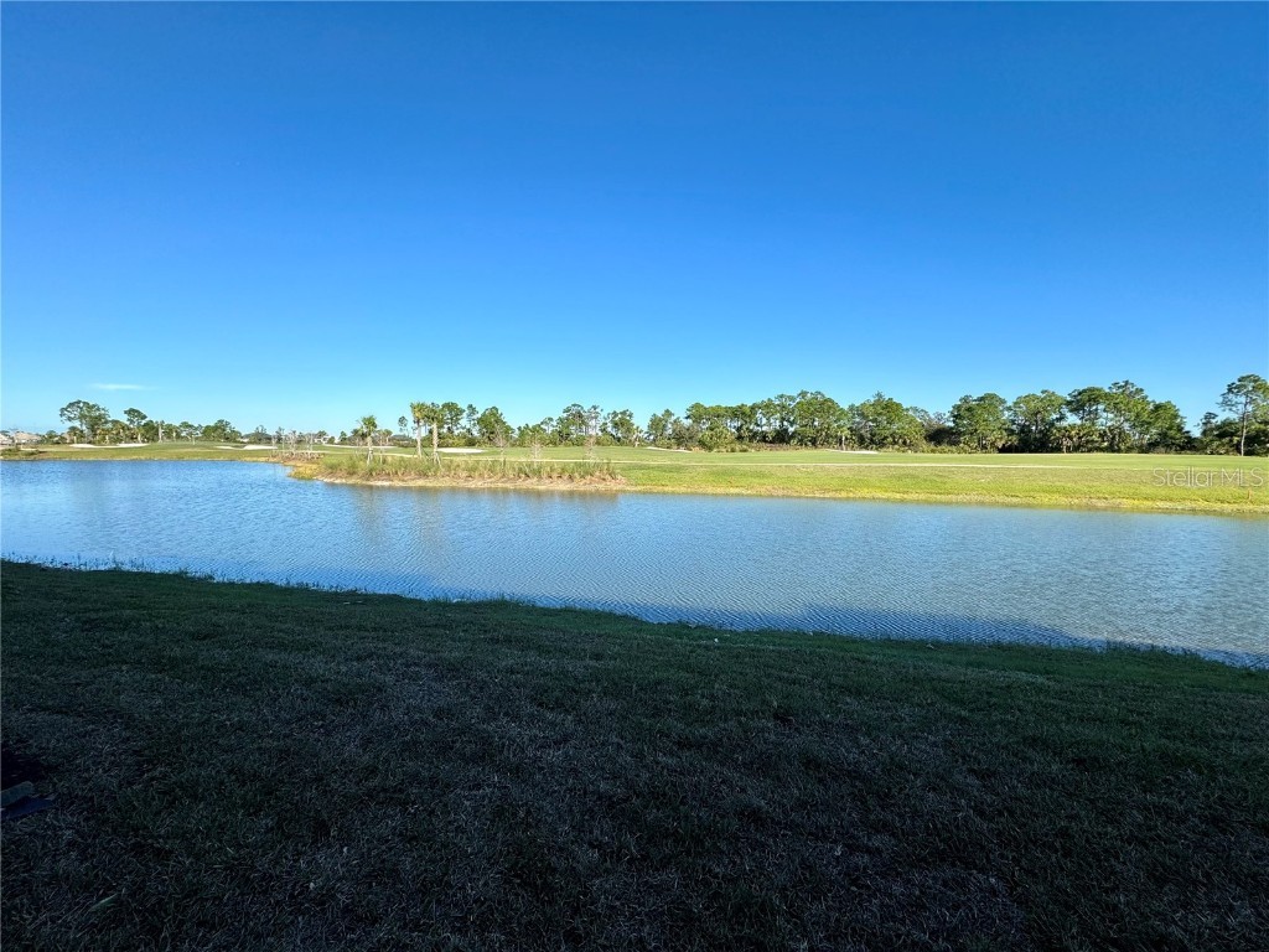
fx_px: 513
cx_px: 634
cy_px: 476
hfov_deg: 102.1
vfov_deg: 85.7
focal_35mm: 14
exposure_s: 1/2146
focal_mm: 2.22
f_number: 2.2
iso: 50
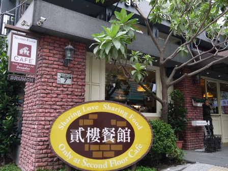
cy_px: 86
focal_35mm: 32
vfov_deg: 44.2
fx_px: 211
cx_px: 114
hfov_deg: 56.8
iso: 320
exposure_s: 1/60
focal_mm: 16
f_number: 4
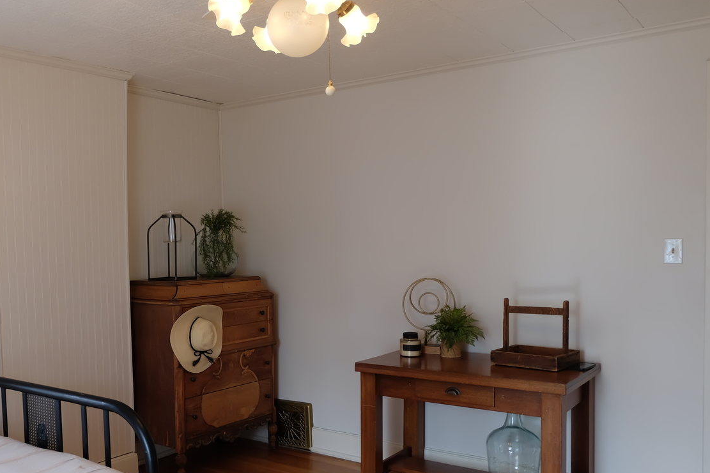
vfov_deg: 37.7
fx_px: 690
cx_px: 219
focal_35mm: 35
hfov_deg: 53.0
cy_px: 285
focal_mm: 16
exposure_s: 1/58
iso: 400
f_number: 3.5
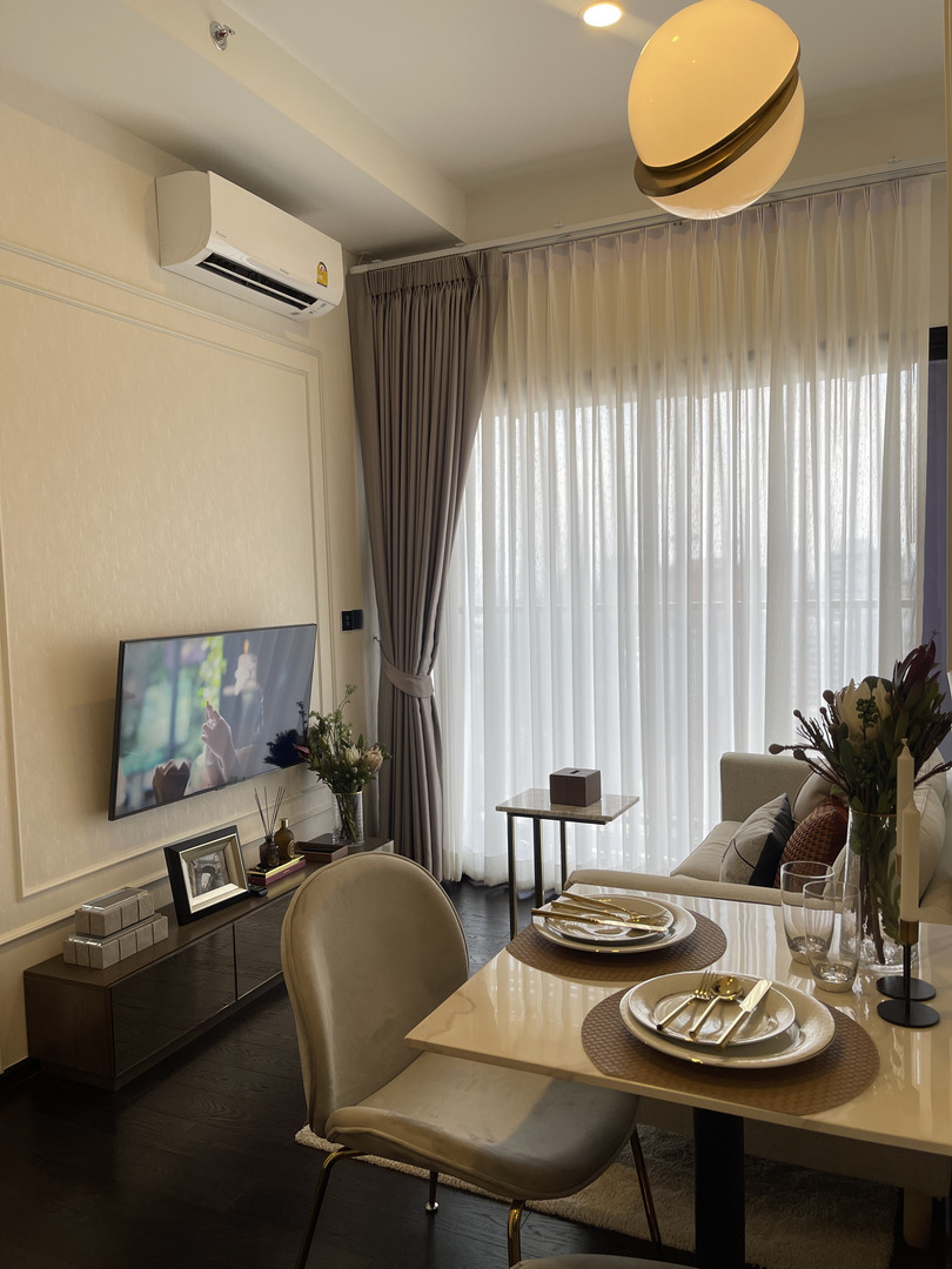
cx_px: 476
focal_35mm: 26
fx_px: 953
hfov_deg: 53.1
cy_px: 634
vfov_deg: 67.3
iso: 32
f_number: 1.6
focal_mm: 5.1
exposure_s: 1/100
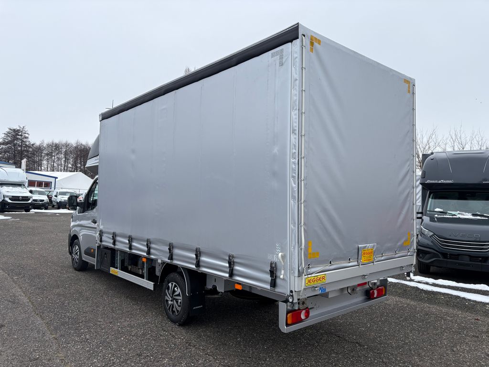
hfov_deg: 67.3
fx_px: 367
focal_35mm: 26
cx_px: 244
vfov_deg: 53.1
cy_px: 184
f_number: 1.6
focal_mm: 5.96
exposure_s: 1/1393
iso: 50
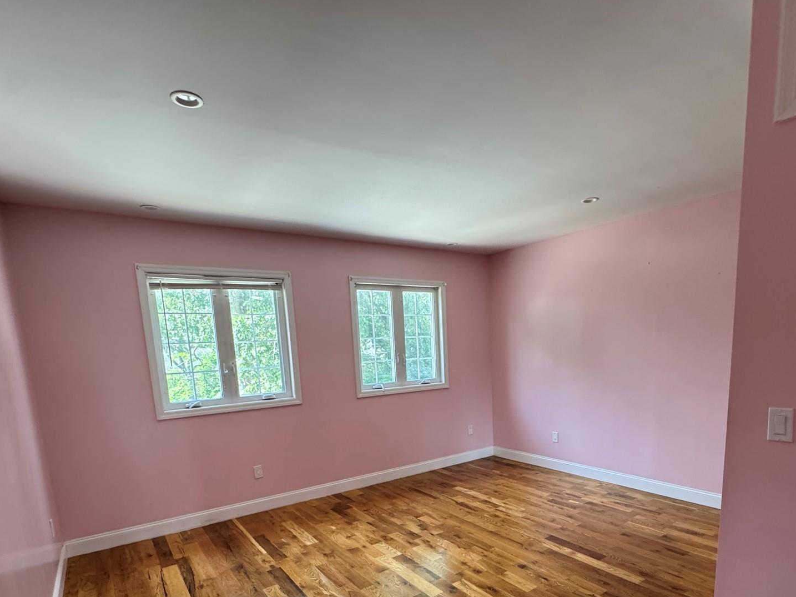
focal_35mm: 20
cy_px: 421
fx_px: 460
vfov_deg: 63.4
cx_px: 425
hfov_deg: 81.6
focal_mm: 2.22
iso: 320
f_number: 2.2
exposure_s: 1/99
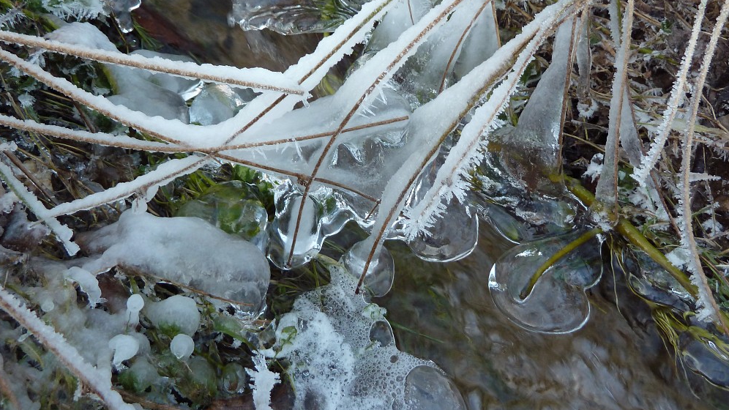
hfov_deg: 67.9
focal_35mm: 28
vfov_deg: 41.2
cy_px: 157
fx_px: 541
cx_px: 367
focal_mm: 4.1
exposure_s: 1/100
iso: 160
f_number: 3.3
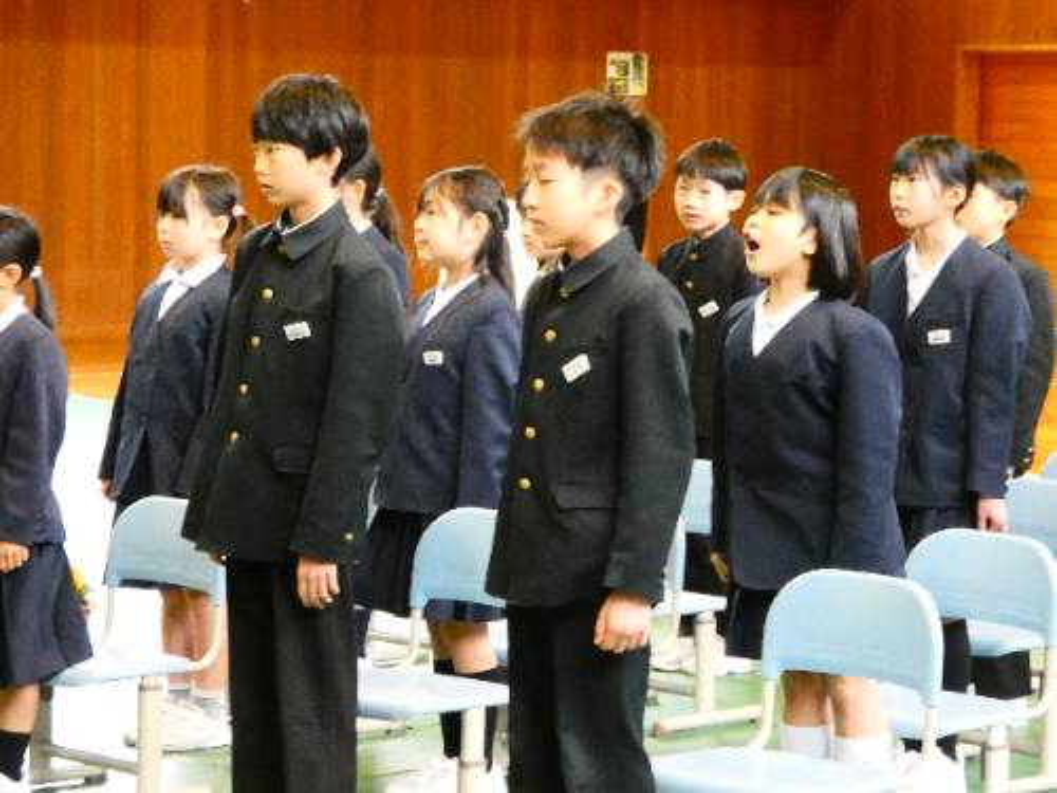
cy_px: 396
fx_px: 3512
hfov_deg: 17.1
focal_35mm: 115
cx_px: 528
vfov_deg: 12.9
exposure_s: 1/20
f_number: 5
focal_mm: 20.5
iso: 1600
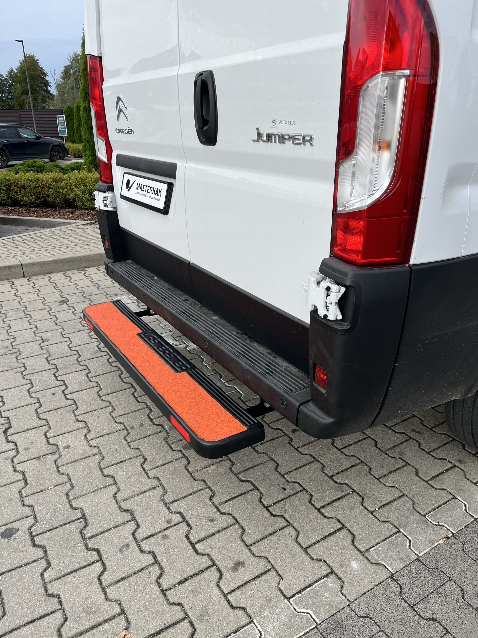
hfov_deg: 53.1
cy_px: 319
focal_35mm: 26
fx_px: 479
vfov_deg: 67.3
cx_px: 239
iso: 50
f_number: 1.6
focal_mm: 5.1
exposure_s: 1/1325
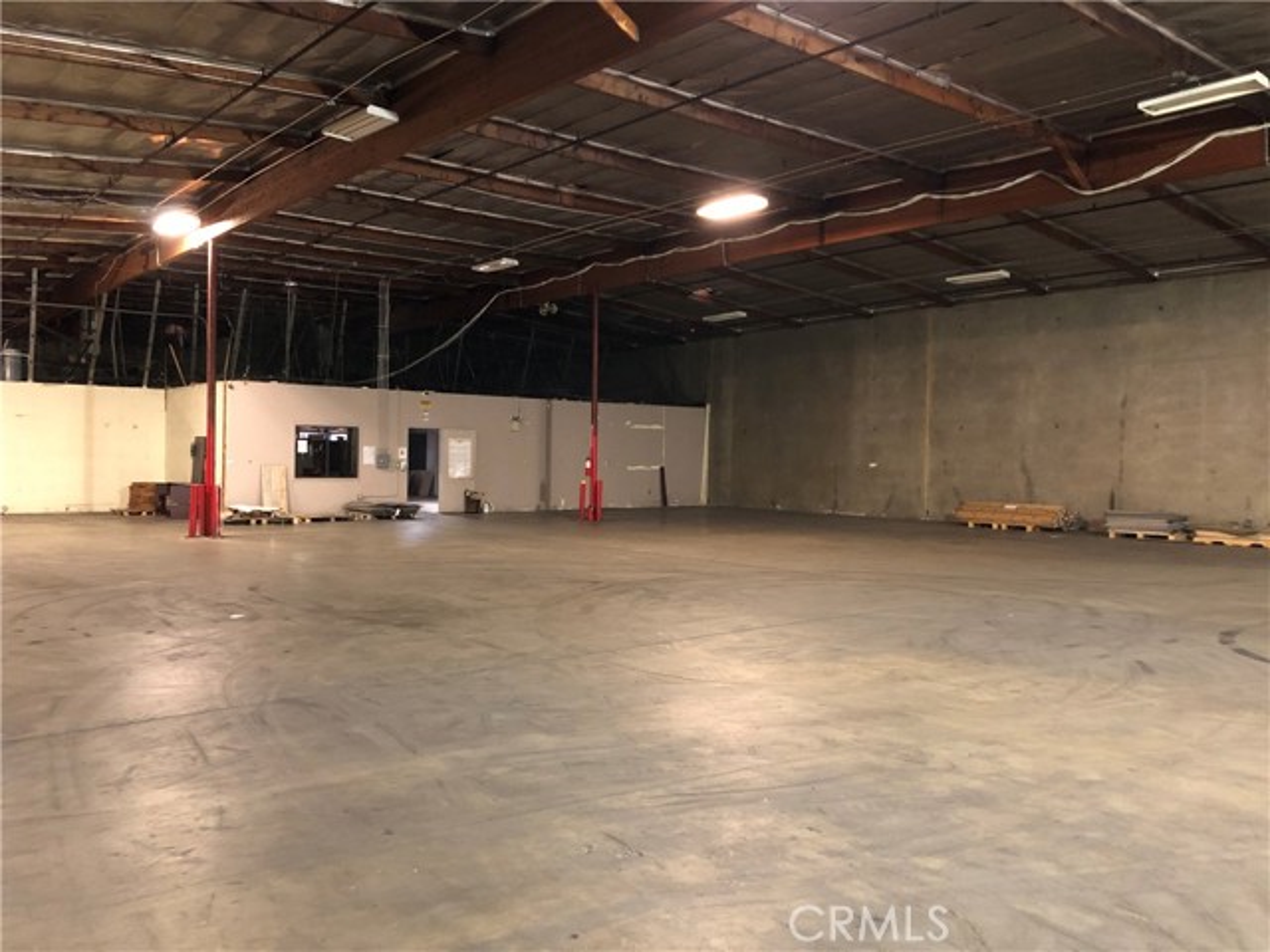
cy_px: 476
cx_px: 635
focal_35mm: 28
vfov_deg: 49.7
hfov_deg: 63.4
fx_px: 1027
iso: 100
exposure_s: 1/4
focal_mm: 3.99
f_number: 1.8
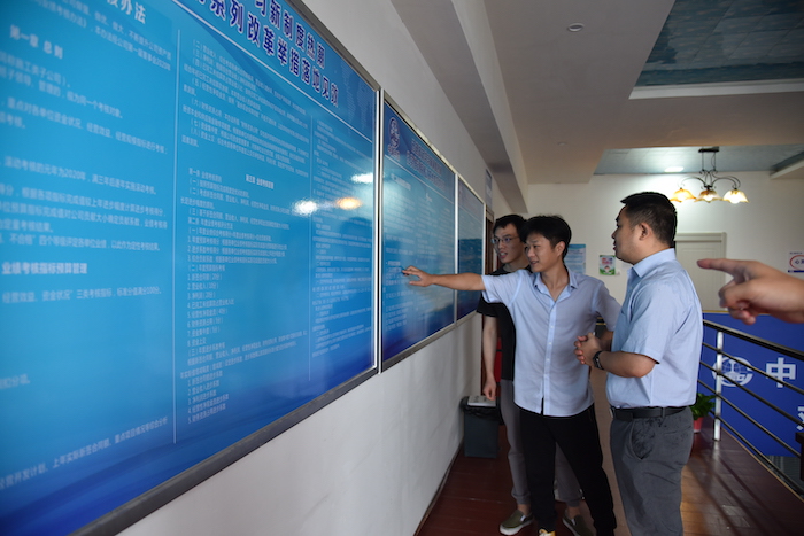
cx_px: 402
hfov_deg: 73.7
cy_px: 268
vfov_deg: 53.2
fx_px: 536
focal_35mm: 24
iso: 800
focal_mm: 24
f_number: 4
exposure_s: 1/60
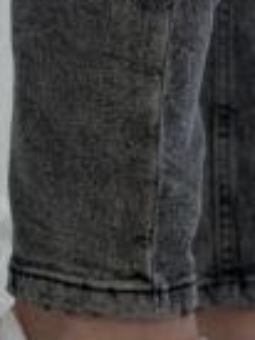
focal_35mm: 140
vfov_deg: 13.7
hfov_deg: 10.6
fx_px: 1373
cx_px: 210
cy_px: 400
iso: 80
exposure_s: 1/100
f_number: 1.78
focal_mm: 6.86
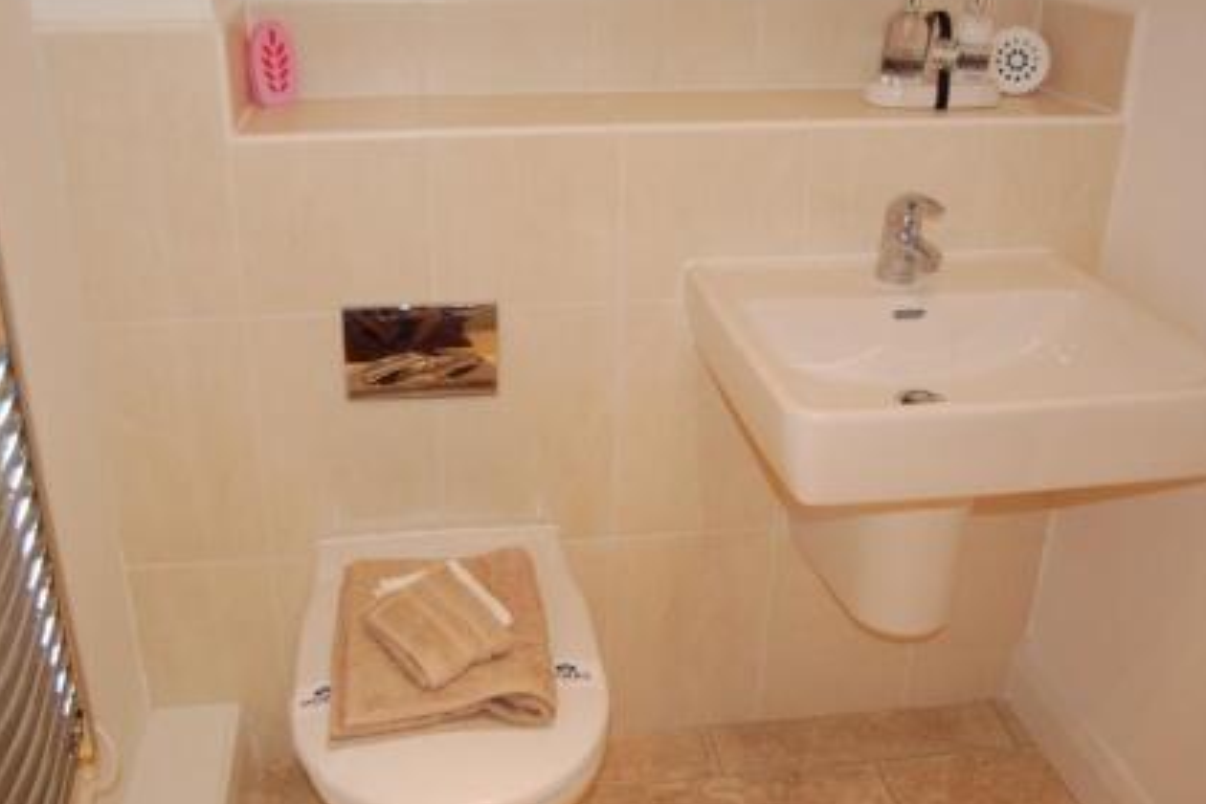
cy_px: 363
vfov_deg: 38.8
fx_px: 1139
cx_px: 531
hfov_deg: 55.7
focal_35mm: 34
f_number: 3.8
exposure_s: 1/60
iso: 400
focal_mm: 20
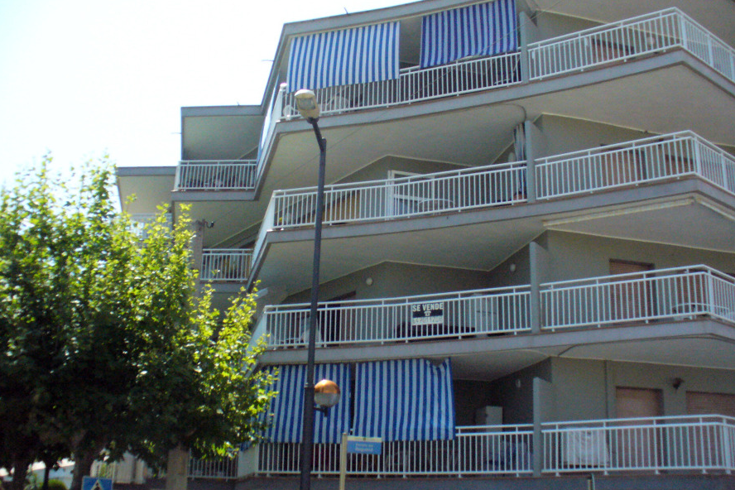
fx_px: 796
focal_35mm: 39
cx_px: 368
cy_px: 264
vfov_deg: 34.2
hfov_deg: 49.6
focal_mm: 6.1
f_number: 5.6
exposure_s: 1/1000
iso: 400
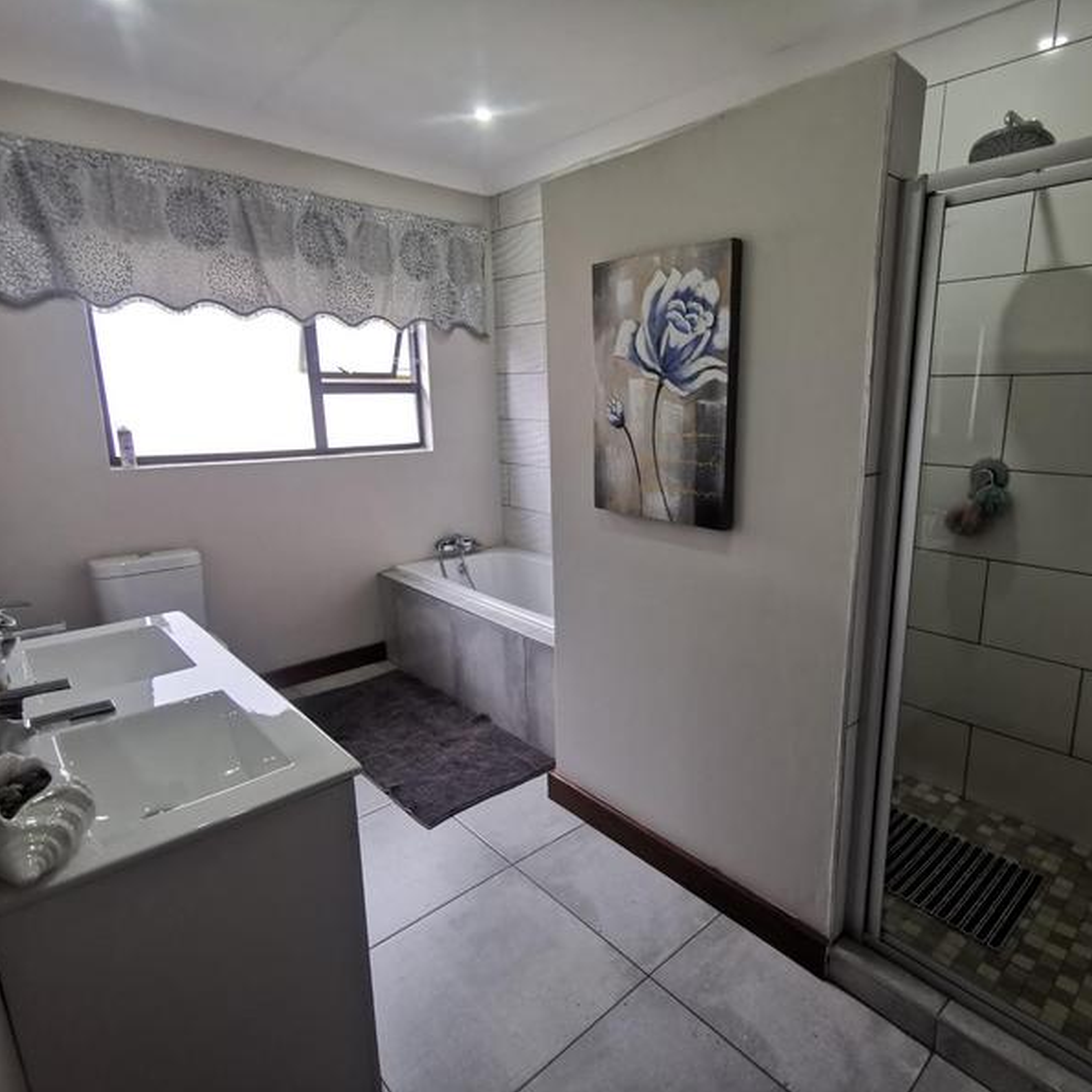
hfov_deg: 77.0
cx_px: 639
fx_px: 678
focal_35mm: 19
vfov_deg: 77.7
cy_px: 543
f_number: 2.2
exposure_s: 1/33.3
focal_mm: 2.35
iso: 640
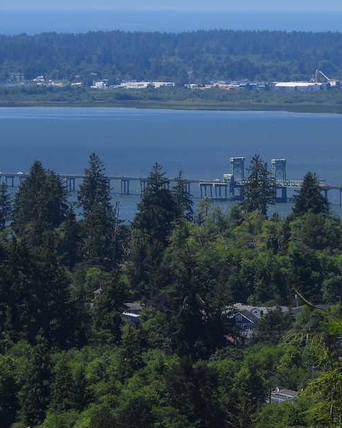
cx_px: 272
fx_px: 4772
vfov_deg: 5.1
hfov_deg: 4.1
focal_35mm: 377
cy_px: 139
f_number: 4.5
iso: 100
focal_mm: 33
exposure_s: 1/1000
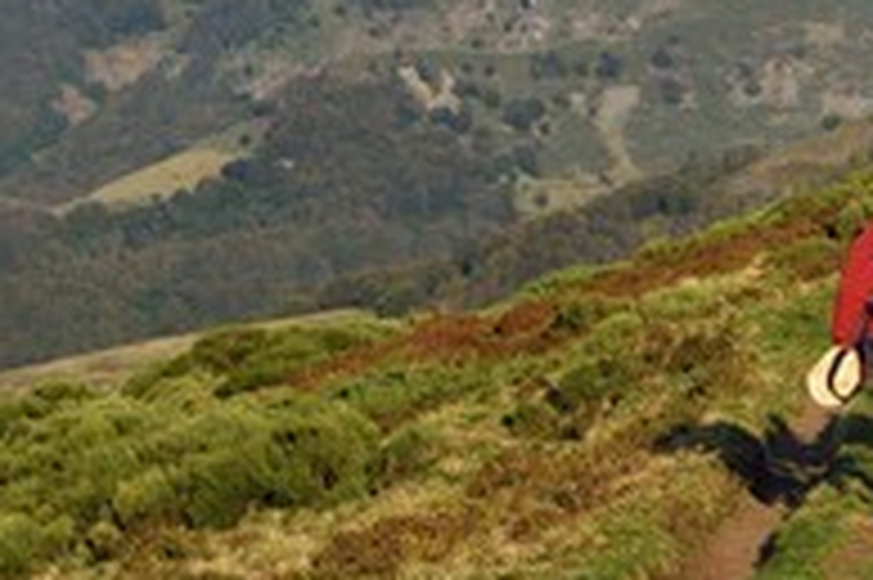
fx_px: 7608
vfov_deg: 4.4
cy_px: 108
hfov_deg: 6.5
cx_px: 832
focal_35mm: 314
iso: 800
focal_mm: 145
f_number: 16
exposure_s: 1/500
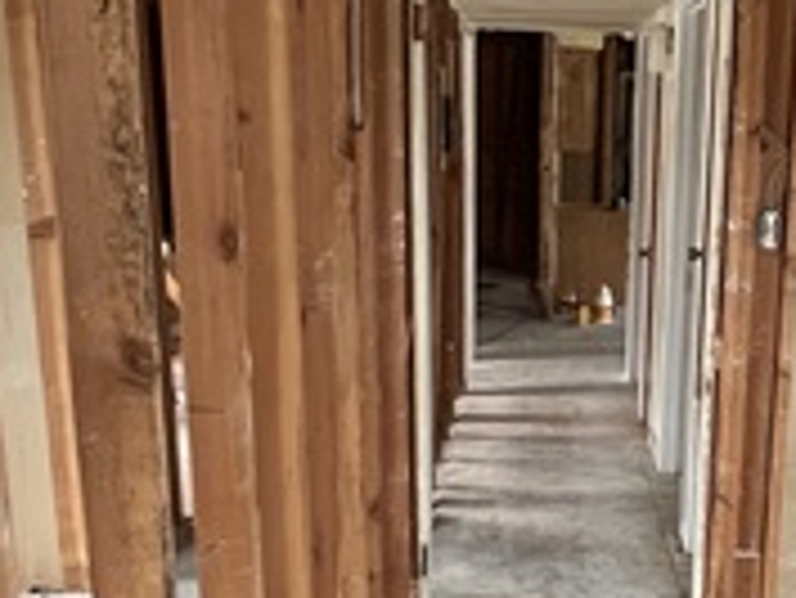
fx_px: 1082
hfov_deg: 39.1
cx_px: 621
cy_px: 423
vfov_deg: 30.6
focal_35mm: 47
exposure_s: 1/60
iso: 320
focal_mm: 1.57
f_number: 1.8
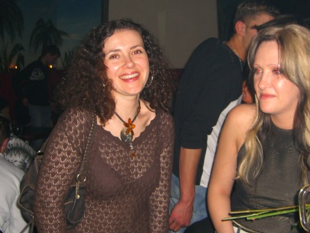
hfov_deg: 37.4
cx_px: 181
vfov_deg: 28.5
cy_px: 115
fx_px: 457
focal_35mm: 51
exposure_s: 1/60
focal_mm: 7.9
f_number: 2.8
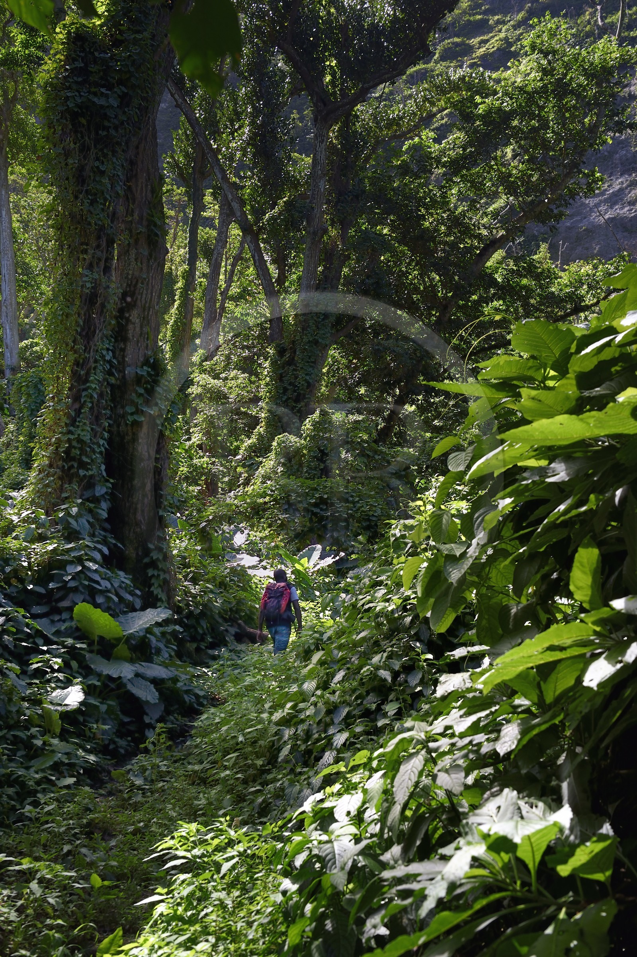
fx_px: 930
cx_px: 318
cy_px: 478
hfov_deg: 37.8
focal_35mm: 35
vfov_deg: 54.5
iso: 200
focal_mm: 35
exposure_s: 1/200
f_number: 7.1
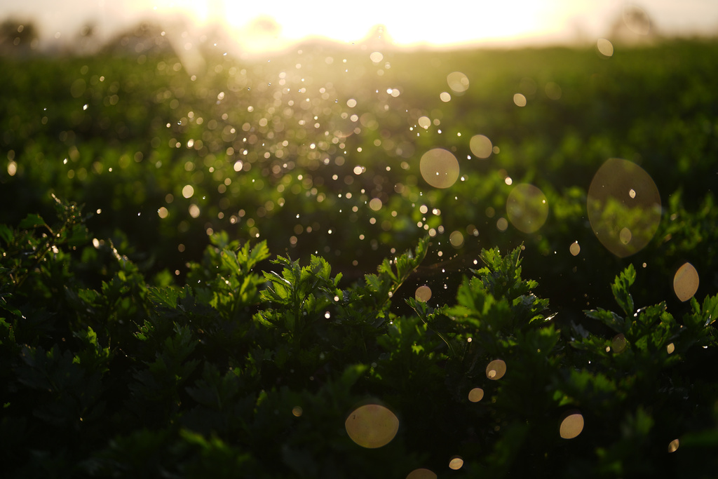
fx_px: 997
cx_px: 359
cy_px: 240
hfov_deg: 39.6
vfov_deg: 27.0
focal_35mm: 50
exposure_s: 1/8000
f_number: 1.2
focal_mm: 50
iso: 125
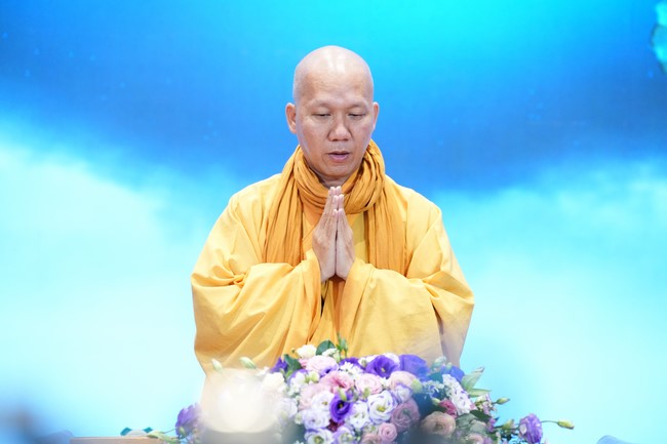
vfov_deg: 9.1
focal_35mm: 150
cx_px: 334
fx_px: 2778
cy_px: 222
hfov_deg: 13.7
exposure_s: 1/80
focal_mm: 150
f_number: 4.5
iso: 3200
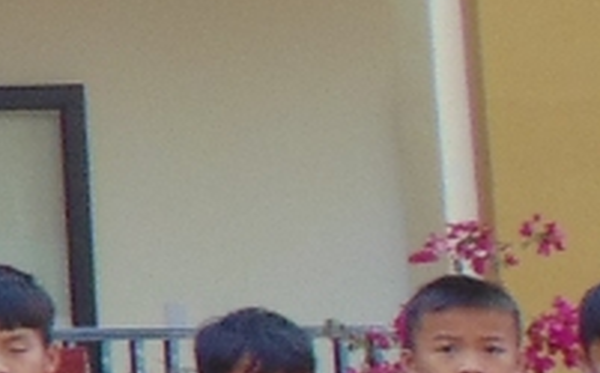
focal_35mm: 198
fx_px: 3233
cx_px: -1260
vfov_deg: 6.6
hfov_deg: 8.6
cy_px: 1
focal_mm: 4.5
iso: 80
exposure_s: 1/100
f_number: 3
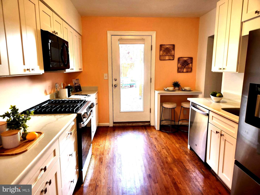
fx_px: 173
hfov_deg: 73.9
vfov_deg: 58.9
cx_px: 130
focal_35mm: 23
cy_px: 98
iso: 80
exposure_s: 1/120
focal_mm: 5.4
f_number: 1.8
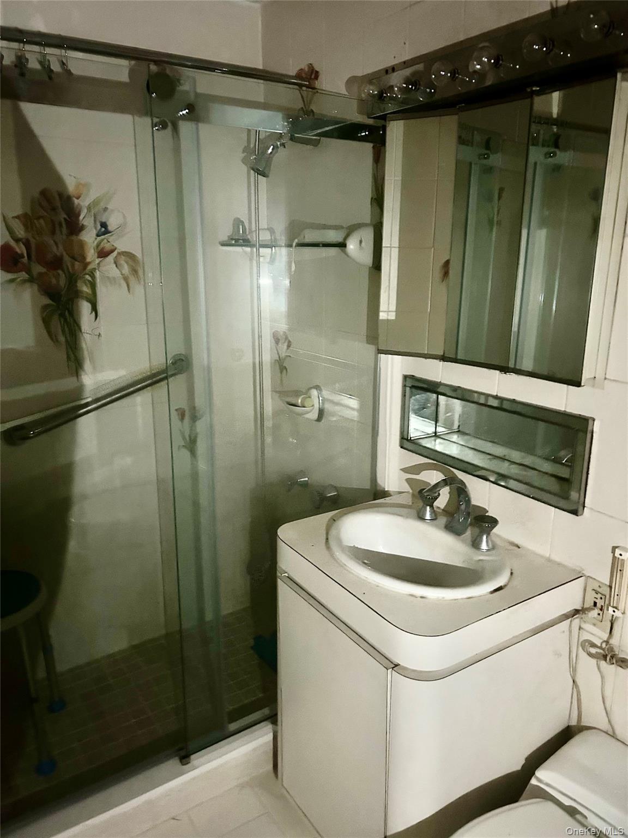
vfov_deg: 67.3
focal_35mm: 26
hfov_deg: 53.1
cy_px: 419
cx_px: 314
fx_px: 629
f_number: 1.5
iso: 800
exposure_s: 1/24
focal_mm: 5.7
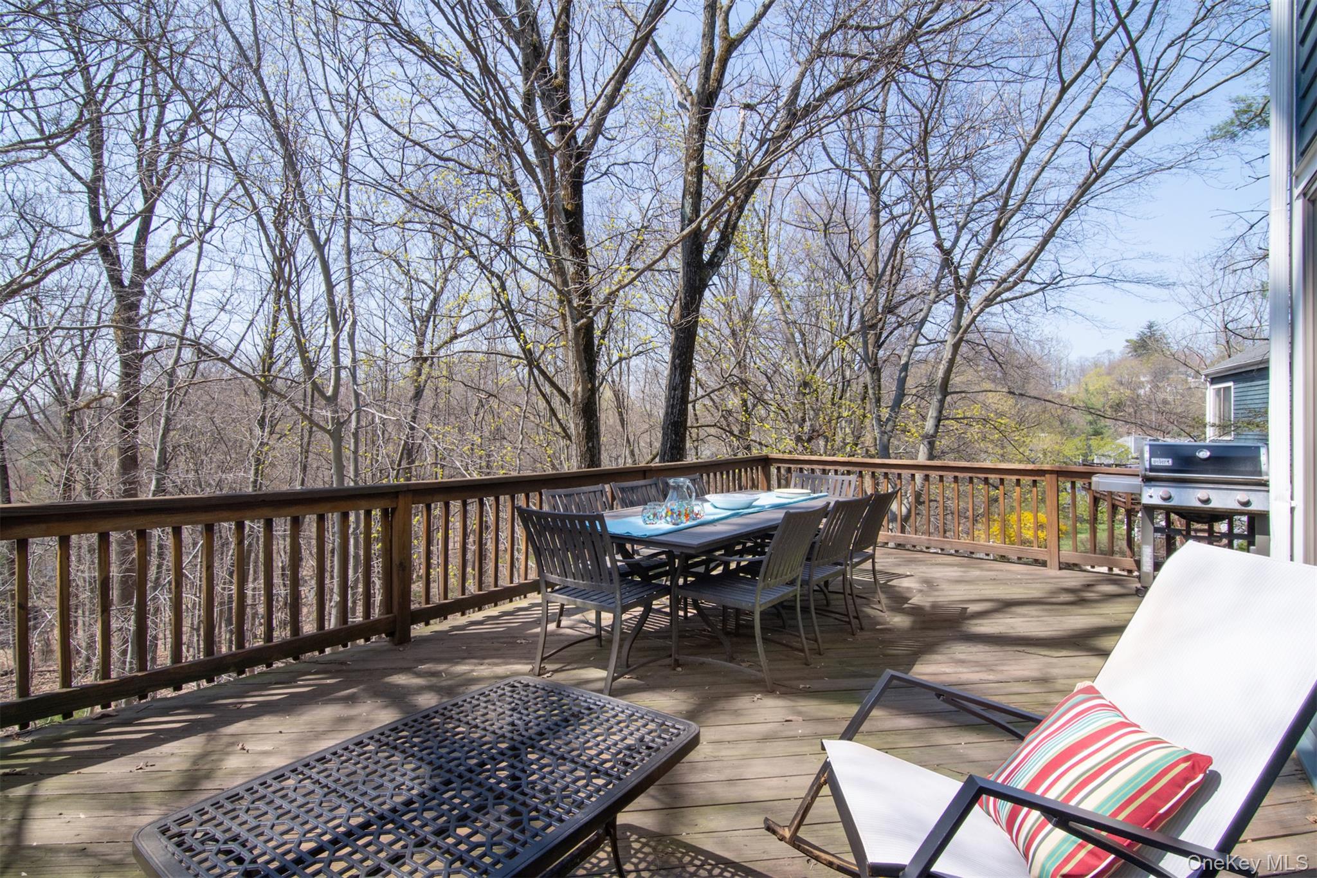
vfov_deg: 72.0
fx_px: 604
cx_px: 658
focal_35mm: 16
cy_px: 439
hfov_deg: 95.0
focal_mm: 11
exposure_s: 1/200
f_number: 13
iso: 400
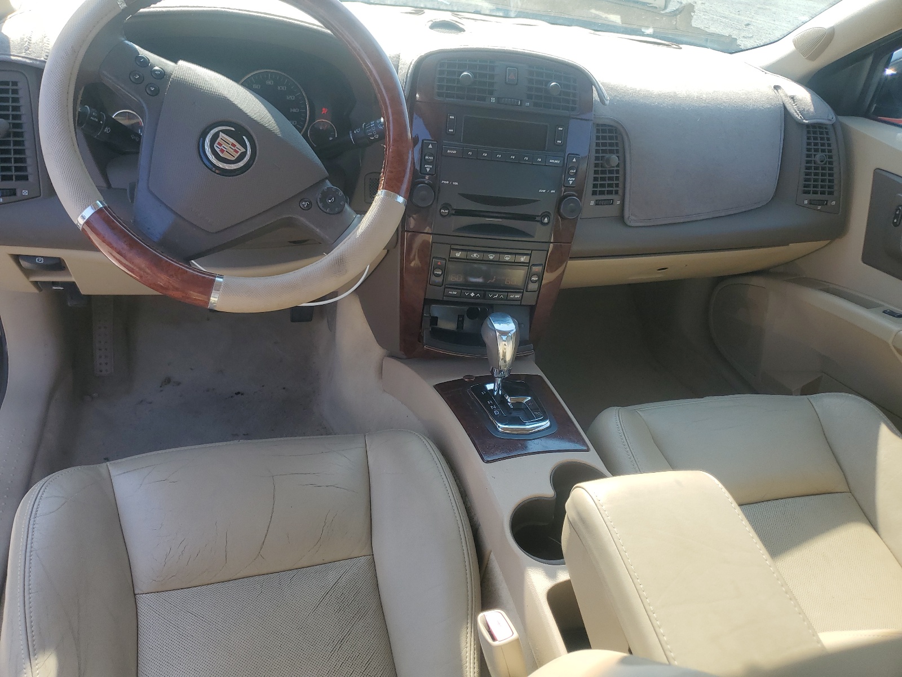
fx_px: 677
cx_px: 451
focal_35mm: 26
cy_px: 338
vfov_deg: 53.1
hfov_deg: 67.3
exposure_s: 1/526
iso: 50
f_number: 1.5
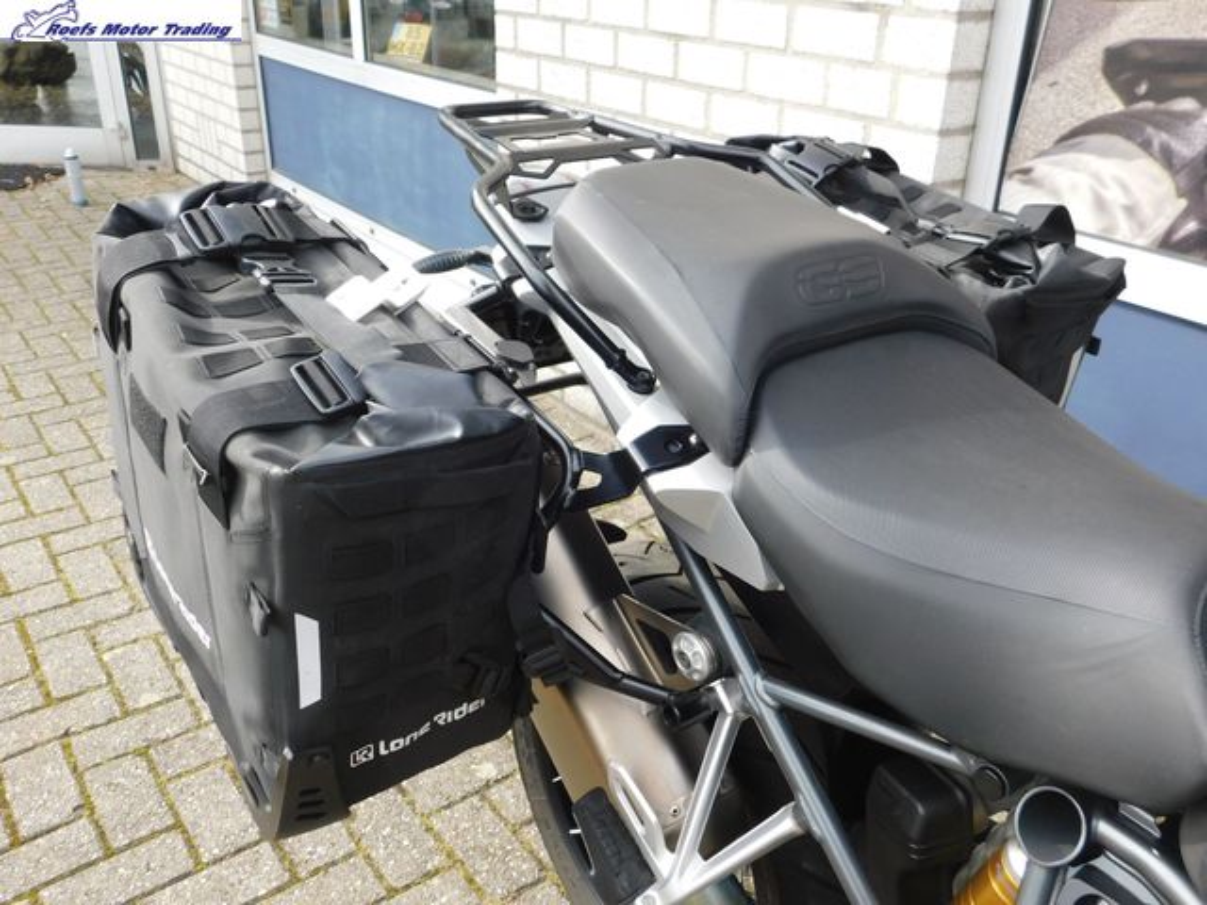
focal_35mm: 30
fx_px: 1046
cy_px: 452
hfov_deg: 60.0
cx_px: 604
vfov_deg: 46.8
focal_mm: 5.3
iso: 125
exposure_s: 1/200
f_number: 3.2
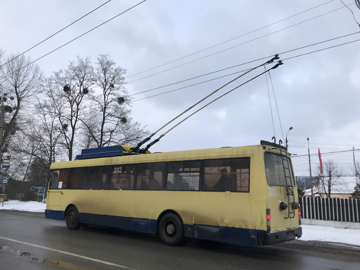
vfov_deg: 46.8
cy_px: 139
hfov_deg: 60.0
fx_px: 312
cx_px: 176
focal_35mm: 30
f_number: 1.8
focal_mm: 3.99
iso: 20
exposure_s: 1/584
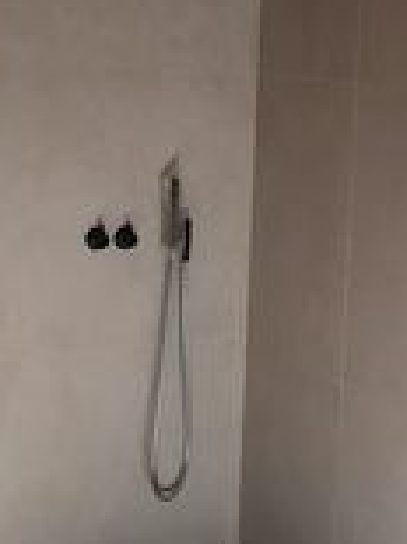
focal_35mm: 80
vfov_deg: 24.3
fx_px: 1256
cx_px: 414
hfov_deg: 17.9
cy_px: 167
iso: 40
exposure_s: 1/33
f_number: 2.2
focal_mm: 4.15
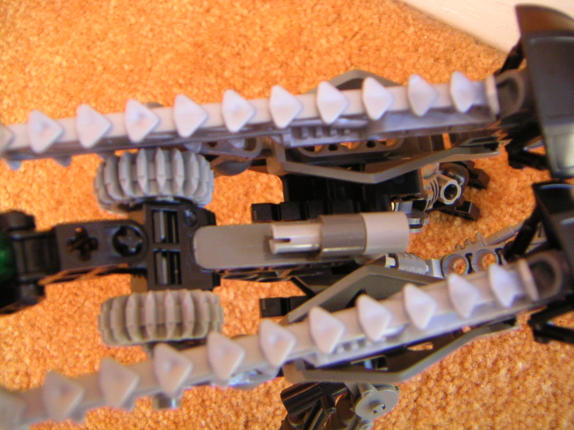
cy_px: 215
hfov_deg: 47.9
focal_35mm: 39
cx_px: 287
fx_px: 647
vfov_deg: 36.8
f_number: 2.8
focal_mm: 5.1
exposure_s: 1/45
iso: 160
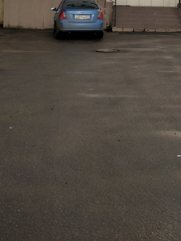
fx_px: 397
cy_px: -28
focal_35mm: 57
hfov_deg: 25.3
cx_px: 136
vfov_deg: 30.1
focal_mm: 4.1
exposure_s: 1/763
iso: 100
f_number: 1.7
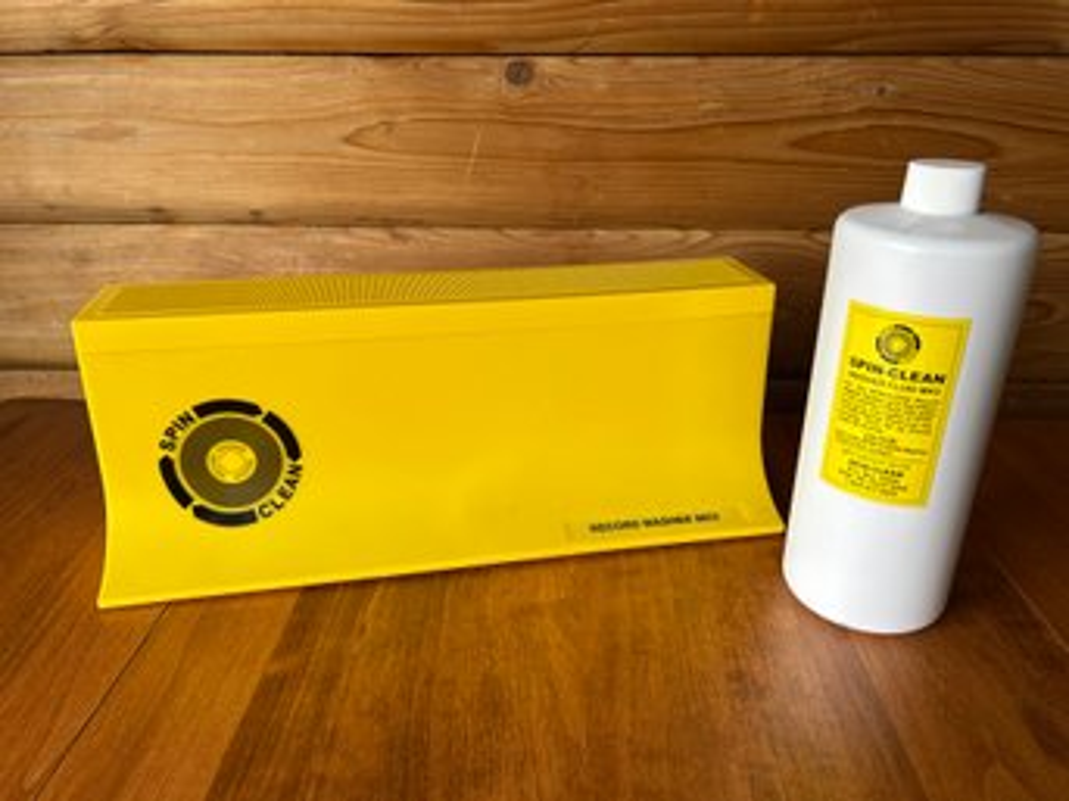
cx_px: 534
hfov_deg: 67.3
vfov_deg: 53.0
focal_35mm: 26
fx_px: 803
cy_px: 400
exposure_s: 1/121
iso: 40
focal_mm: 5.7
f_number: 1.5
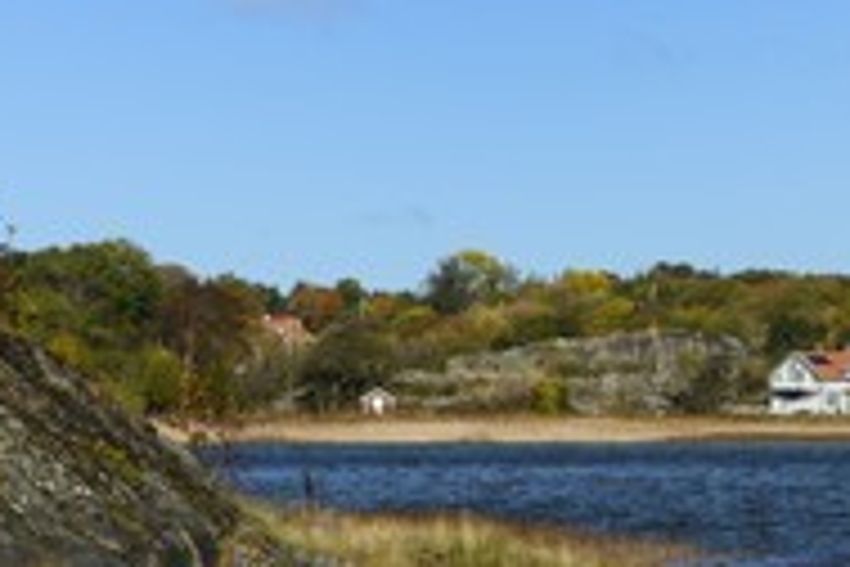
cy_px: 522
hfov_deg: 9.7
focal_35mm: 211
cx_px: 890
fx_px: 4982
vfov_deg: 6.5
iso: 200
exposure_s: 1/250
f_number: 16
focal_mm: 95
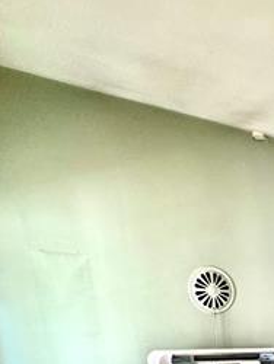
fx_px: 453
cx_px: 385
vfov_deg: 33.3
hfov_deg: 26.6
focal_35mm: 43
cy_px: 463
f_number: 2.2
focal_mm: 2.22
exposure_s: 1/60
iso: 200
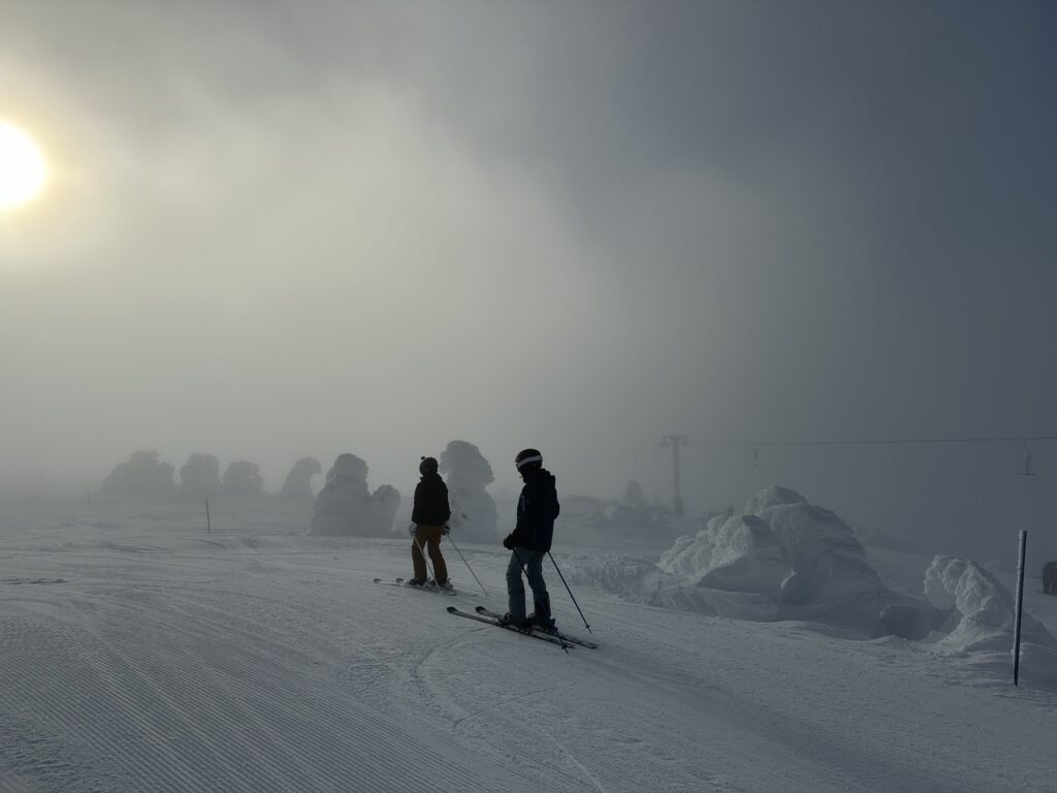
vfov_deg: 56.8
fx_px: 733
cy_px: 396
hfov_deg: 71.6
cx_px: 528
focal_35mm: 24
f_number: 1.78
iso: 64
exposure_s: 1/18519
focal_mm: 6.86
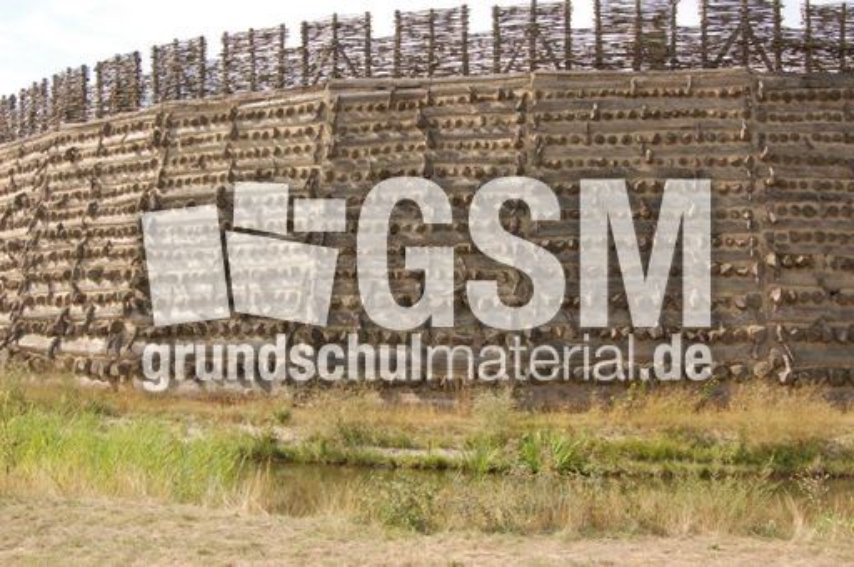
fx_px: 924
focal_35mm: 39
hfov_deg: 49.6
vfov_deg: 34.1
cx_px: 427
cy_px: 284
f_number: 13
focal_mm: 26
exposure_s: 1/640
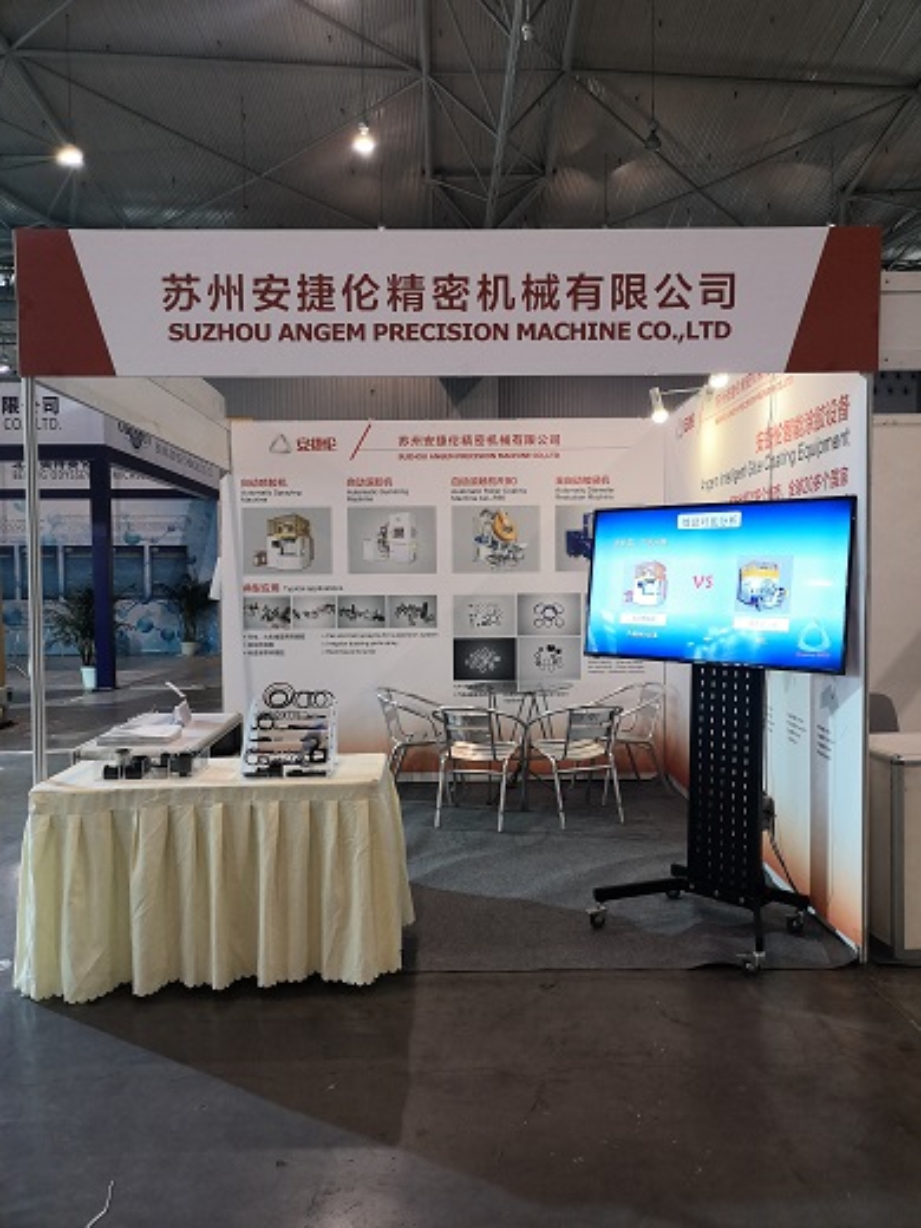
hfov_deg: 53.1
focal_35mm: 26
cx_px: 460
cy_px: 614
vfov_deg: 67.3
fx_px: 922
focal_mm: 4.75
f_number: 1.8
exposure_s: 1/33.3
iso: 200
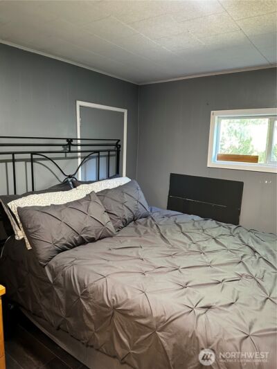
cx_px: 138
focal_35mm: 24
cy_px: 184
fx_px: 256
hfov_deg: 56.8
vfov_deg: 71.6
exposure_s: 1/60
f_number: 1.78
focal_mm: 6.86
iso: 640
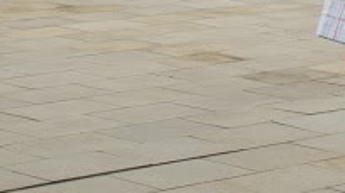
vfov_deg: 5.8
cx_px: 284
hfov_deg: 10.4
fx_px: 1884
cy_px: -193
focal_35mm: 206
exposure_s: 1/160
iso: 50
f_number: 5.2
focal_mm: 8.4
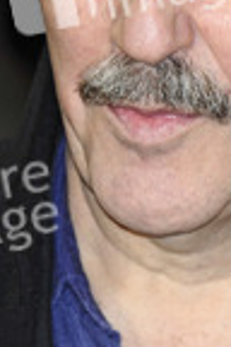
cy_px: 99
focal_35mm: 646
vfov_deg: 3.2
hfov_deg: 2.1
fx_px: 6221
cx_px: 199
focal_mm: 155
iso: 320
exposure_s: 1/200
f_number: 4.5
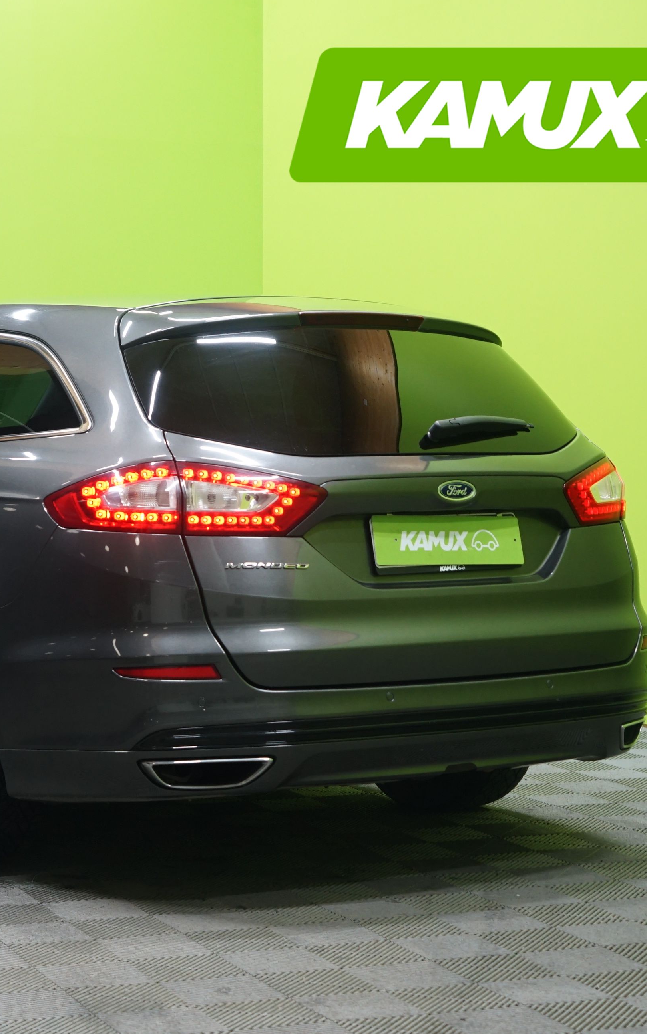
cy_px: 521
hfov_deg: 16.3
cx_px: 92
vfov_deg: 26.1
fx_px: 2229
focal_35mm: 79
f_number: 5
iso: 800
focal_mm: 51
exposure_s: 1/20
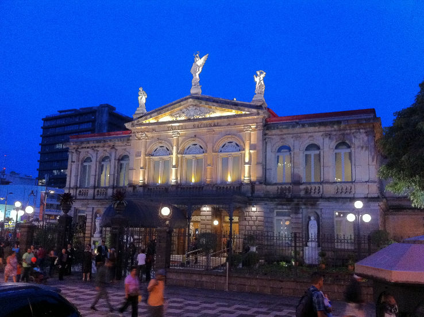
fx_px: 428
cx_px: 212
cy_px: 158
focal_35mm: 35
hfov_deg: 52.7
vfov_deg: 40.6
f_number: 2.8
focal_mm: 3.85
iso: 800
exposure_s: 1/15
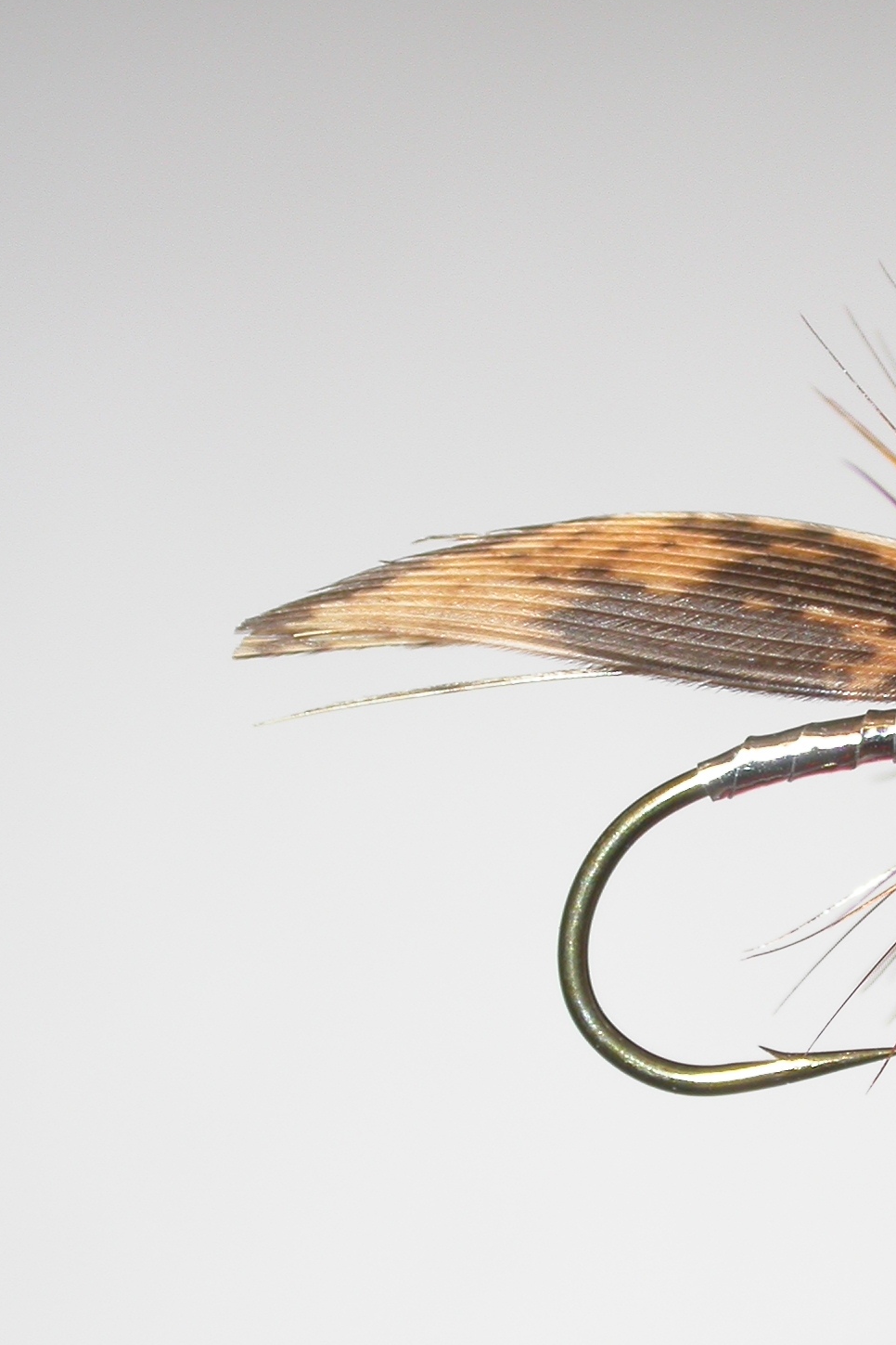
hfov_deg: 6.0
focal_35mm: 230
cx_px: 914
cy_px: 719
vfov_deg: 9.0
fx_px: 8586
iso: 100
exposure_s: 1/103
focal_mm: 29.3
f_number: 4.8
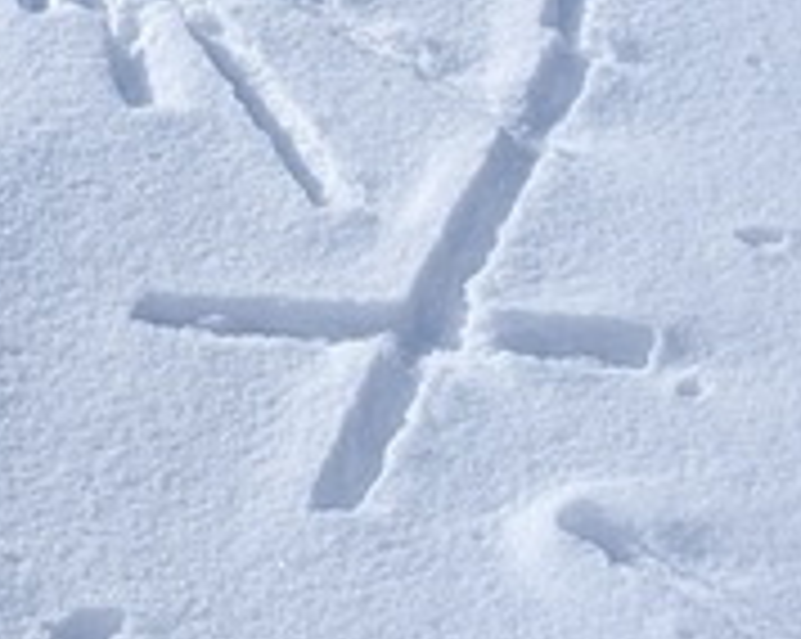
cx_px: -108
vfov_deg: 9.7
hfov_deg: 12.5
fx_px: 3599
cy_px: -477
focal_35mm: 152
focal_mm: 4.44
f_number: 1.8
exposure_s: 1/4695
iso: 73
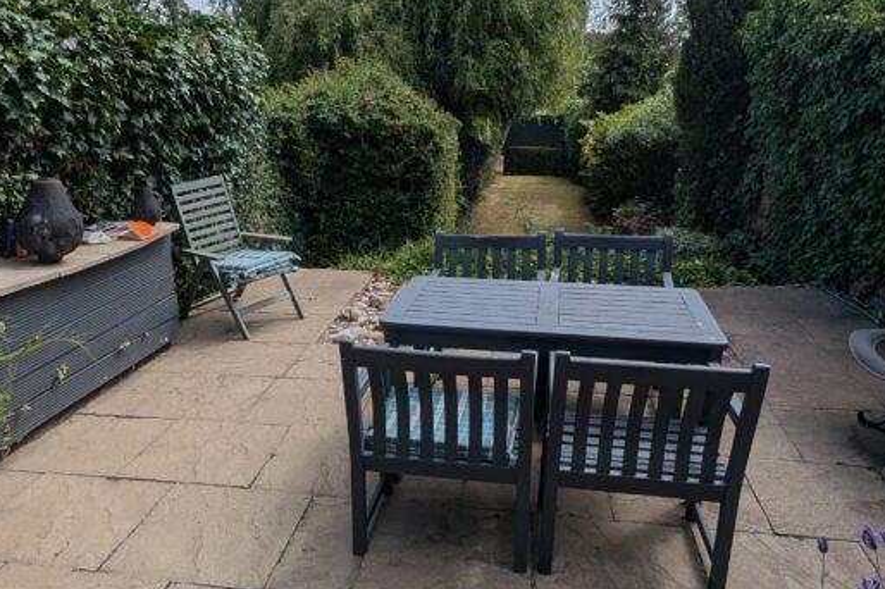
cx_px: 429
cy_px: 292
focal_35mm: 27
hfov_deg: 67.4
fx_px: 663
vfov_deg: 47.9
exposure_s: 1/2611
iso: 45
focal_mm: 1.95
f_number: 2.2
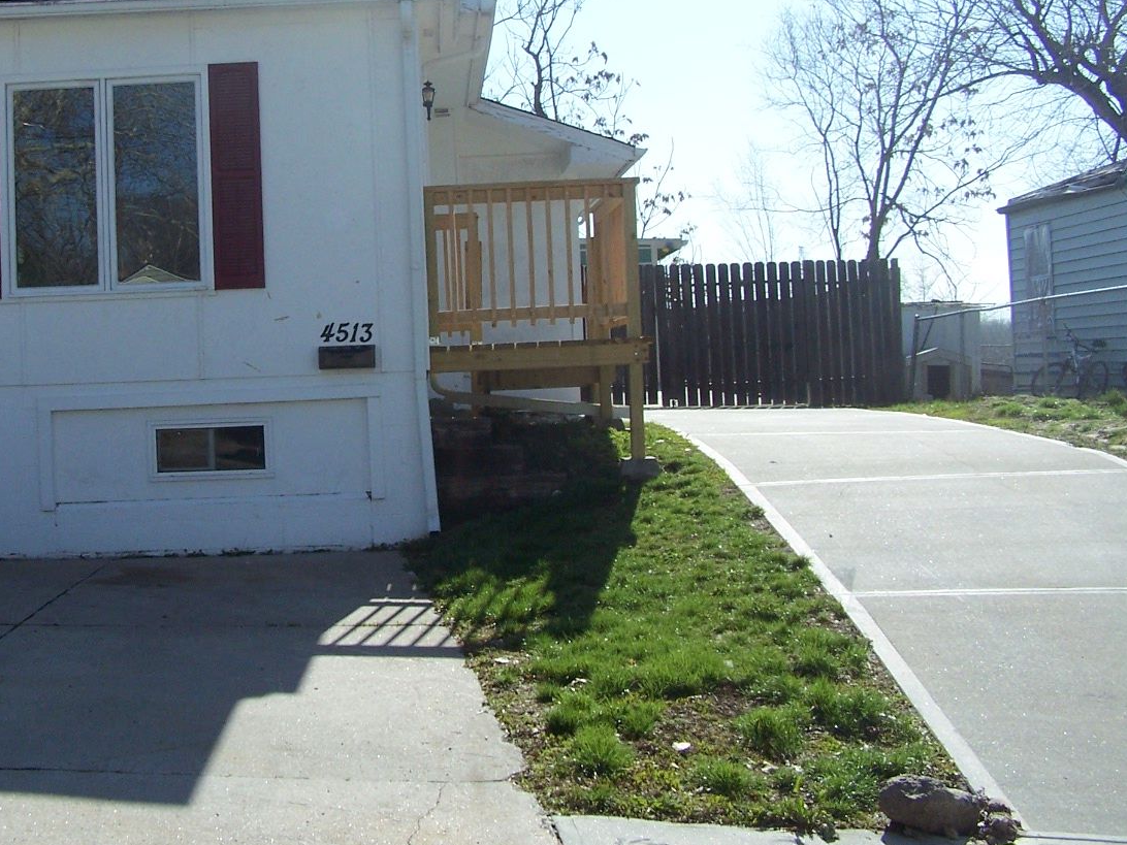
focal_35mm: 54
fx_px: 1758
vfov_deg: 26.9
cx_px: 336
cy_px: 297
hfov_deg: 35.0
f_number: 4
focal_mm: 6.3
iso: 80
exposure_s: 1/750
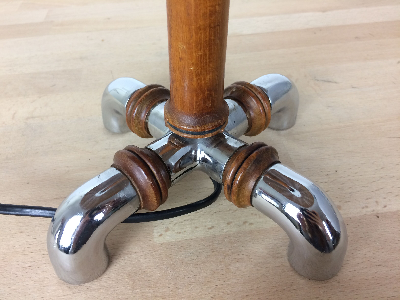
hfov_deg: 61.7
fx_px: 335
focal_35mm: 29
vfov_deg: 48.2
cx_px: 200
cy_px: 150
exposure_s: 1/33
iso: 50
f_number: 2.2
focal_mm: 4.15
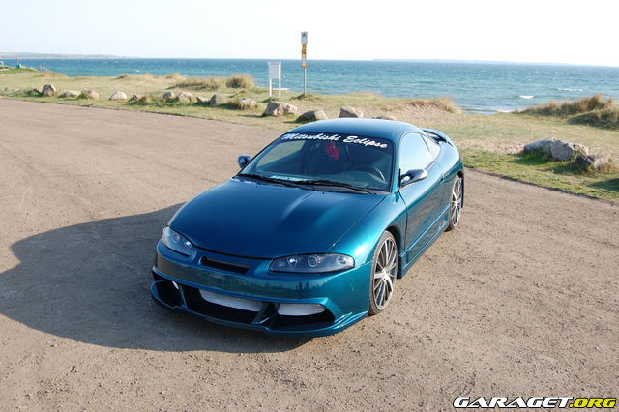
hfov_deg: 55.1
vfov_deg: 38.3
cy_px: 206
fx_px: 593
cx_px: 310
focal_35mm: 34
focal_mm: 23
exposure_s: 1/200
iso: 200
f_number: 7.1
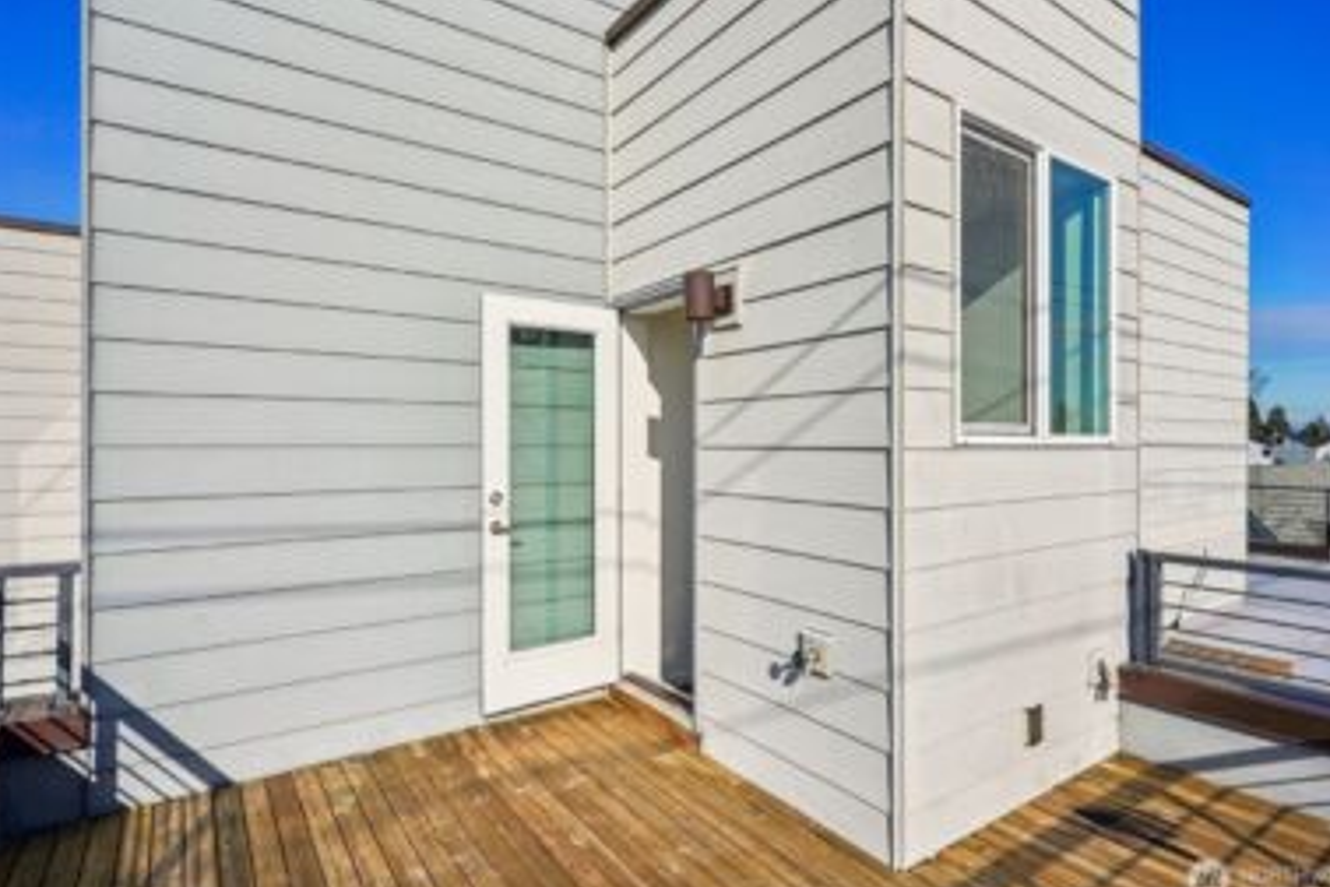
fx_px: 665
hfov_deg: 90.0
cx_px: 686
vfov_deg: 67.4
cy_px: 442
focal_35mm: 18
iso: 100
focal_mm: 17
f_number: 8
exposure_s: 1/750
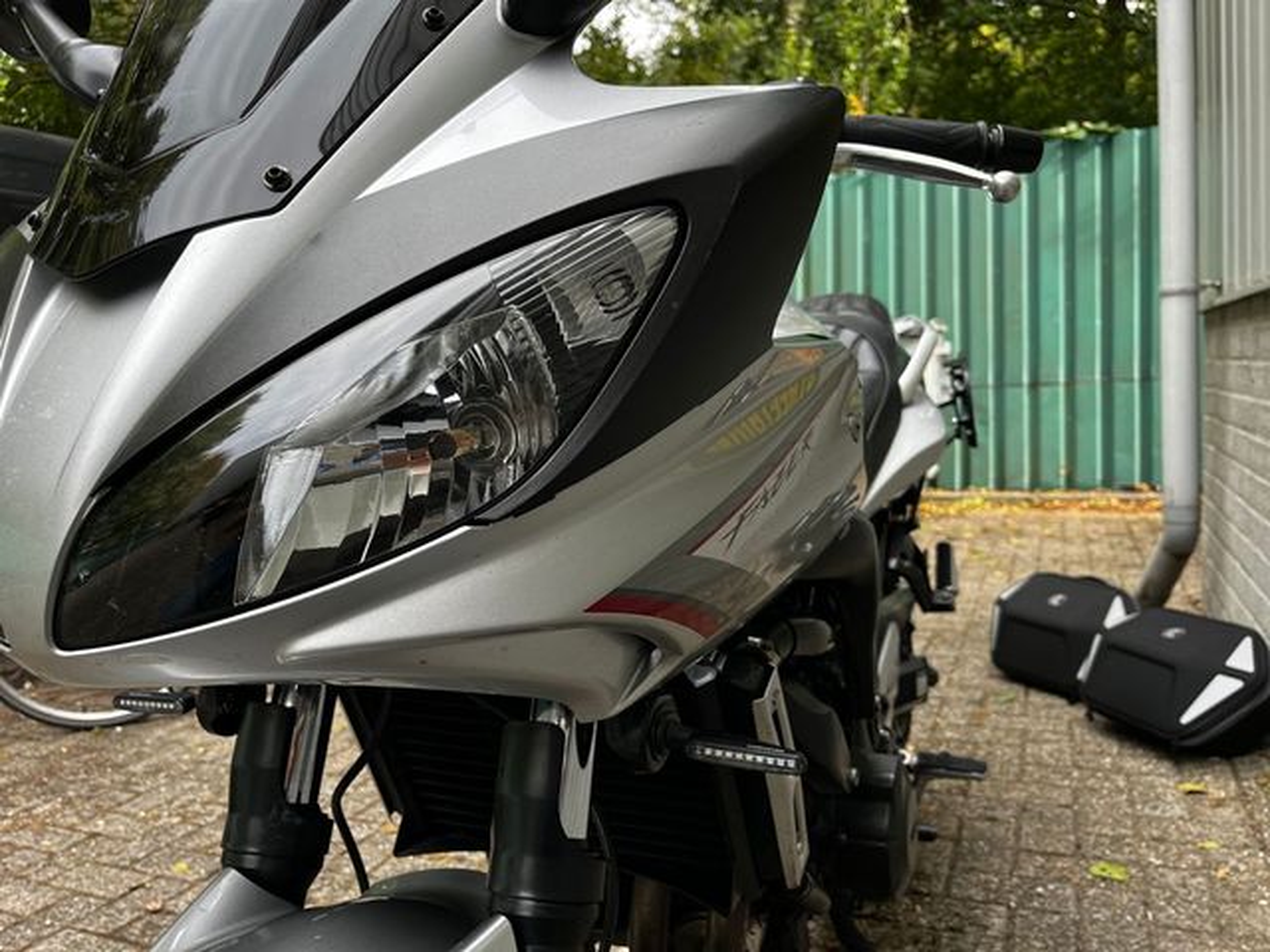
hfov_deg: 67.3
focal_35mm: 26
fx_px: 954
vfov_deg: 53.1
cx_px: 635
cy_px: 476
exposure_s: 1/254
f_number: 1.6
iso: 40
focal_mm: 5.1
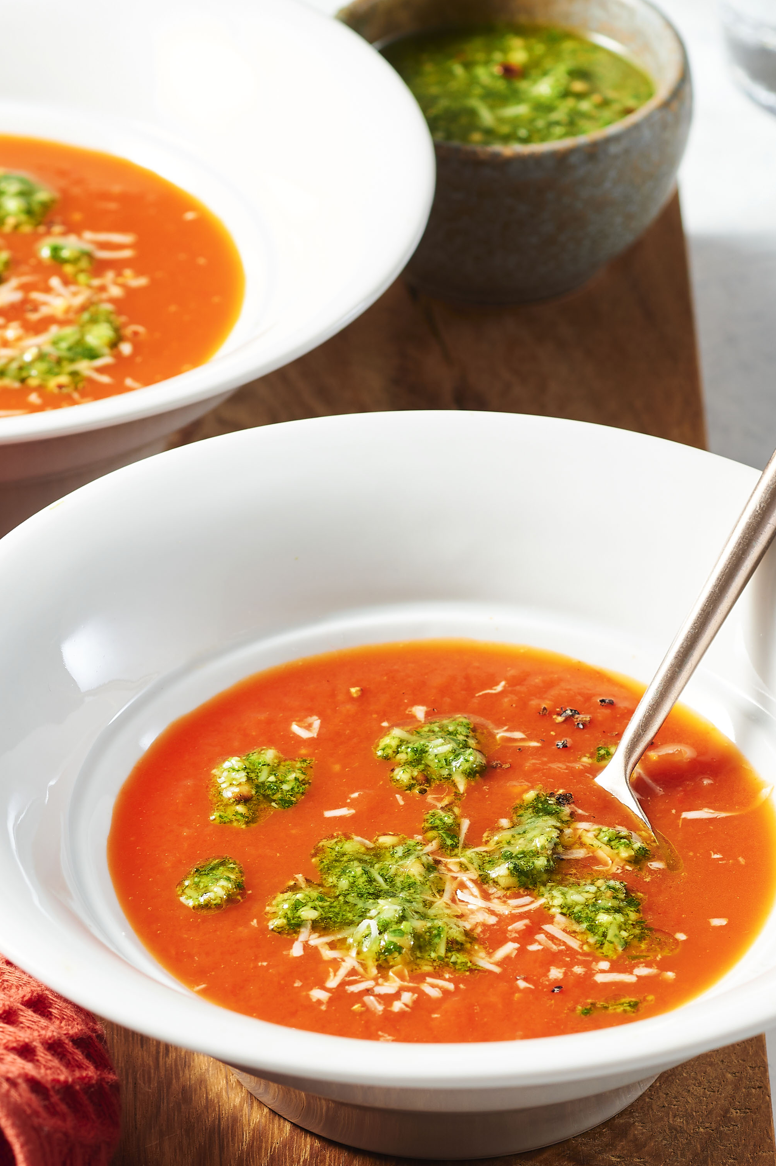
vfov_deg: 12.0
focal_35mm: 171
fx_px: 5536
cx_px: 293
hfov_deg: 8.0
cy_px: 707
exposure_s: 1/125
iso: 100
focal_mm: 85
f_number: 7.1
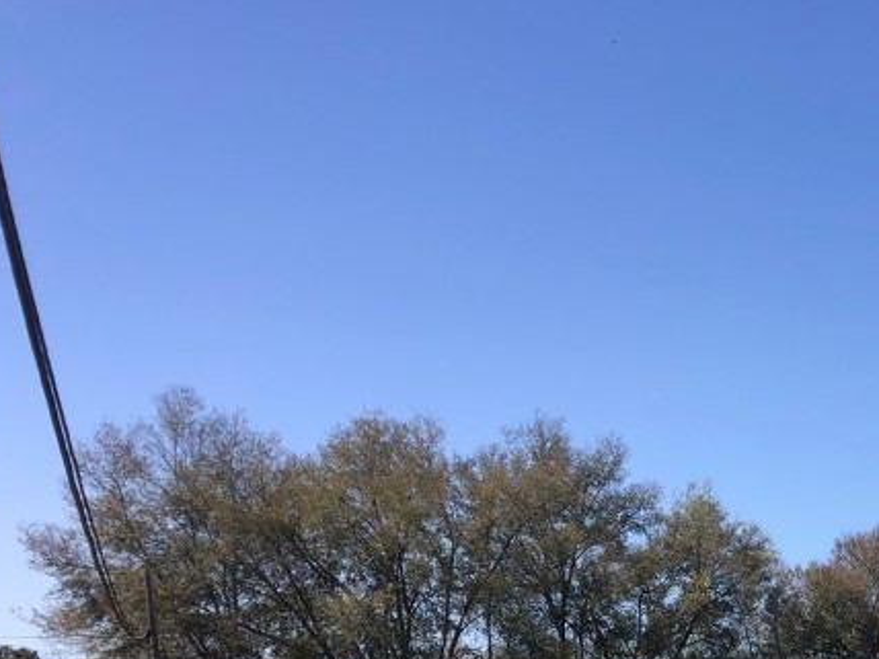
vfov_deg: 21.1
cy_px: 684
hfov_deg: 26.1
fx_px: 1701
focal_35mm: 67
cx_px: 1031
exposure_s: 1/1845
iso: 20
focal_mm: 3.99
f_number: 1.8
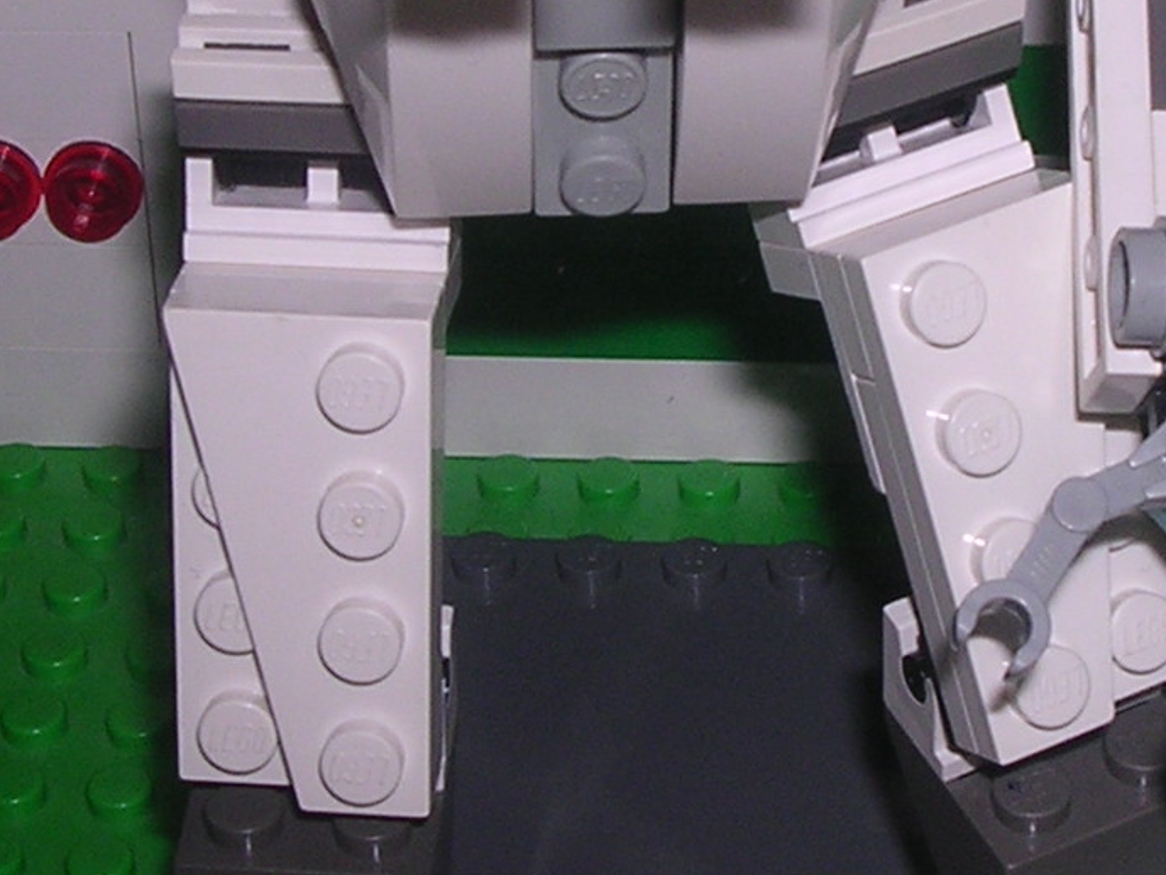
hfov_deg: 17.4
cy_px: 222
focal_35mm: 113
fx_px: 3807
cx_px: 723
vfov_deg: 13.1
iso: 100
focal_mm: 5.8
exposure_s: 1/60.1
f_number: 5.6
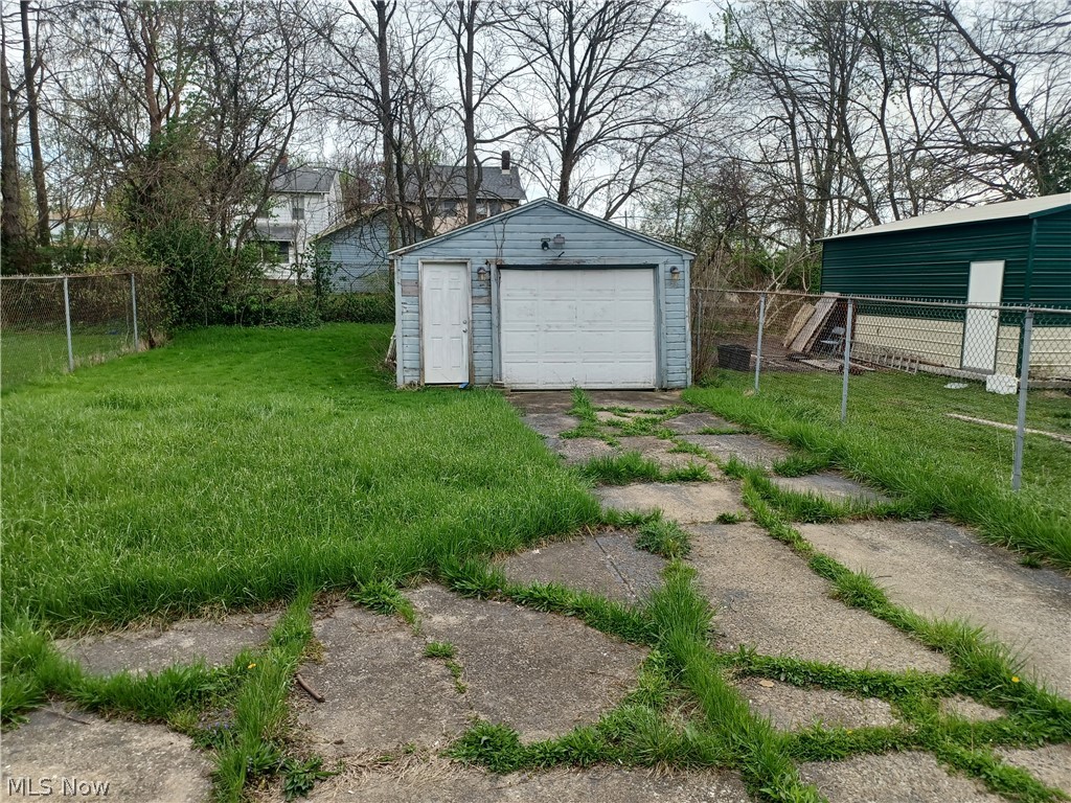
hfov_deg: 69.4
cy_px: 402
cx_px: 536
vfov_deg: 54.9
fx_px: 773
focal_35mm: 25
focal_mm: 4.6
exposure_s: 1/186
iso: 32
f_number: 1.8
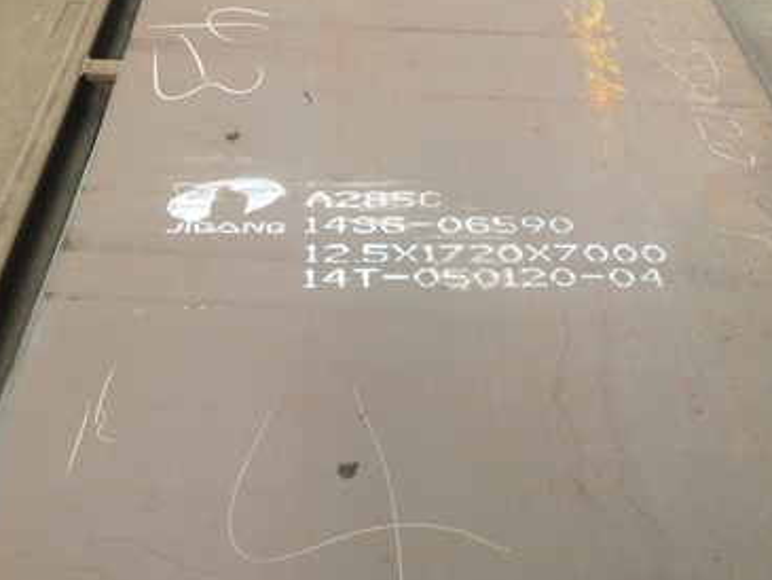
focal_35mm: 38
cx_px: 425
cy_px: 253
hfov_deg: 48.9
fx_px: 848
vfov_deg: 37.7
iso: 125
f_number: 2.4
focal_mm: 4.12
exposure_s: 1/20
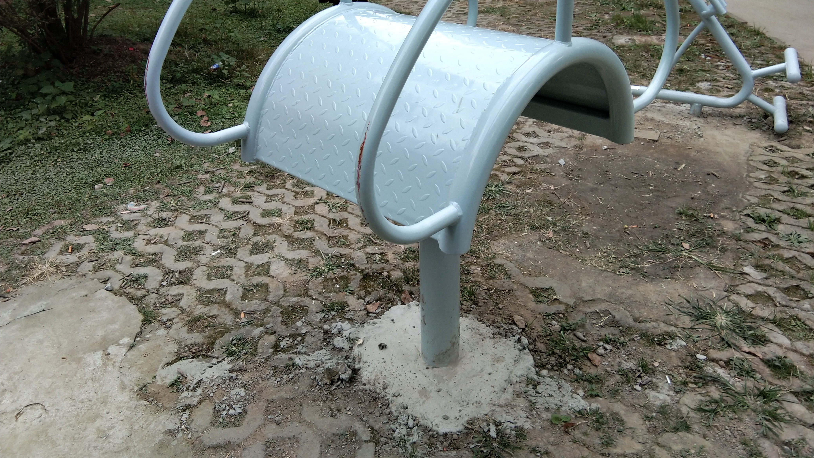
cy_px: 163
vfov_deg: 34.4
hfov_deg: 58.0
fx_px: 734
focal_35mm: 34
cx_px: 409
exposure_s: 1/50
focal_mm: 3.69
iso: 50
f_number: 2.2
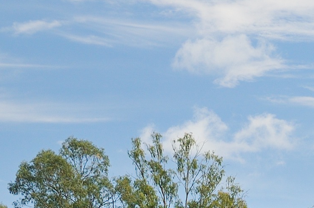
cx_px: 407
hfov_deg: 11.1
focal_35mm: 181
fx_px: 1576
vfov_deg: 7.4
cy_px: 317
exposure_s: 1/640
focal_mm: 30
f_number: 4
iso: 200
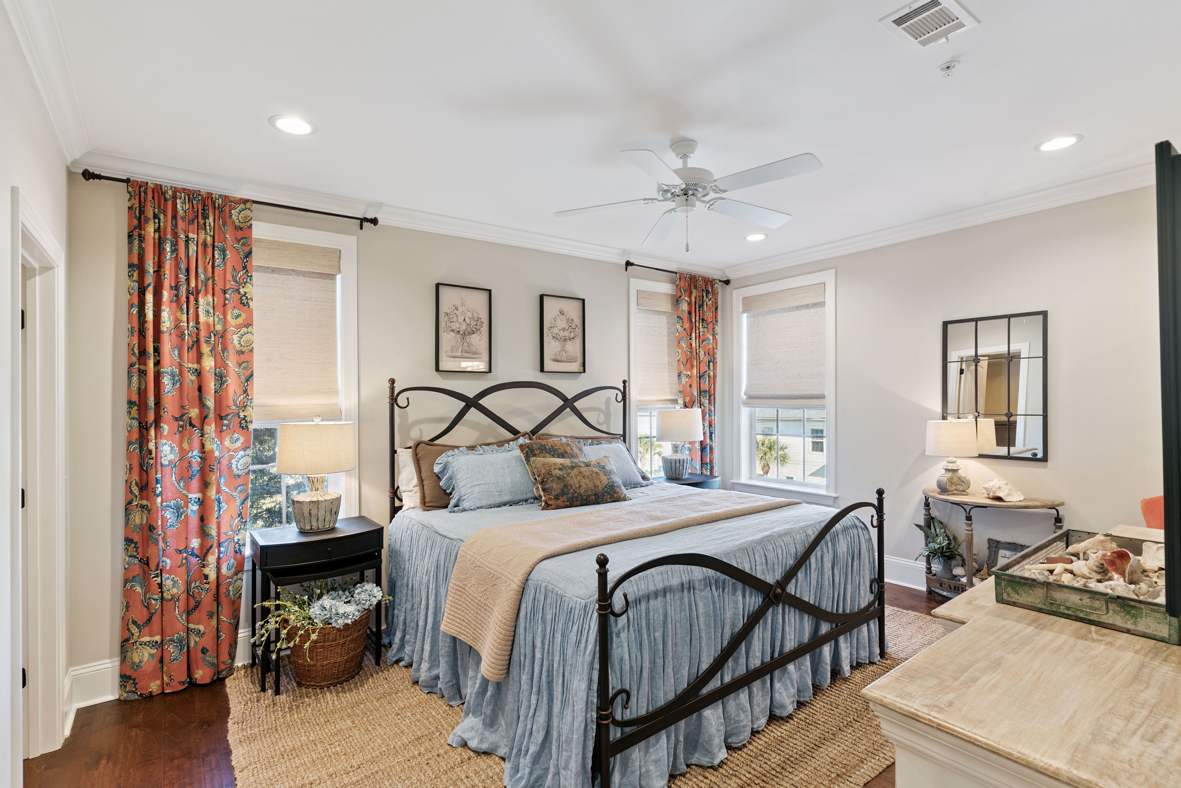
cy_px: 394
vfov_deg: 70.5
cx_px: 590
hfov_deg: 93.3
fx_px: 558
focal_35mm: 17
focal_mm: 17
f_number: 8
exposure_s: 1/8
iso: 250
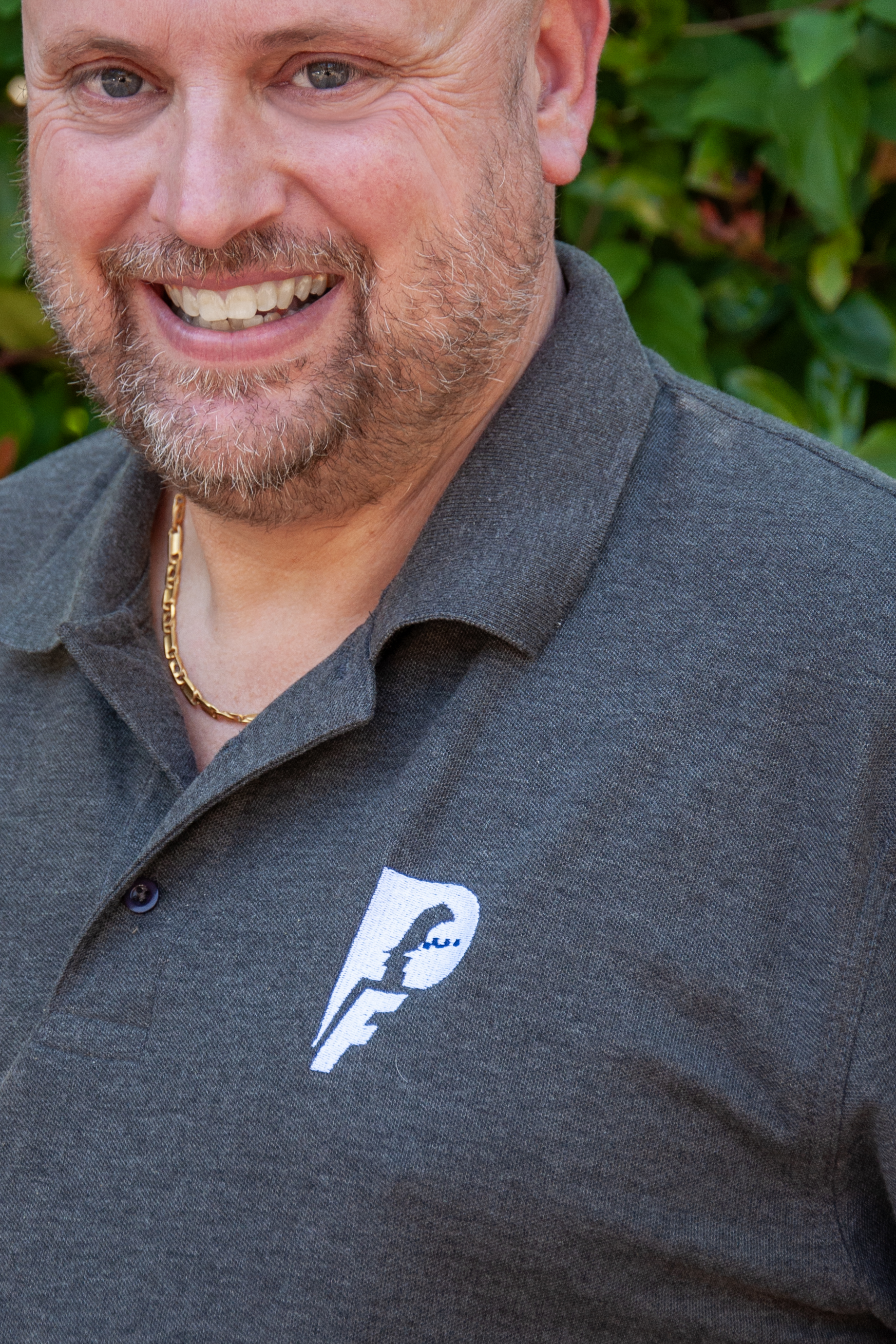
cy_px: 470
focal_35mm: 163
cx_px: 331
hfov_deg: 8.4
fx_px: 6086
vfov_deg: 12.6
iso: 250
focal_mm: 70
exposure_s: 1/160
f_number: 5.3
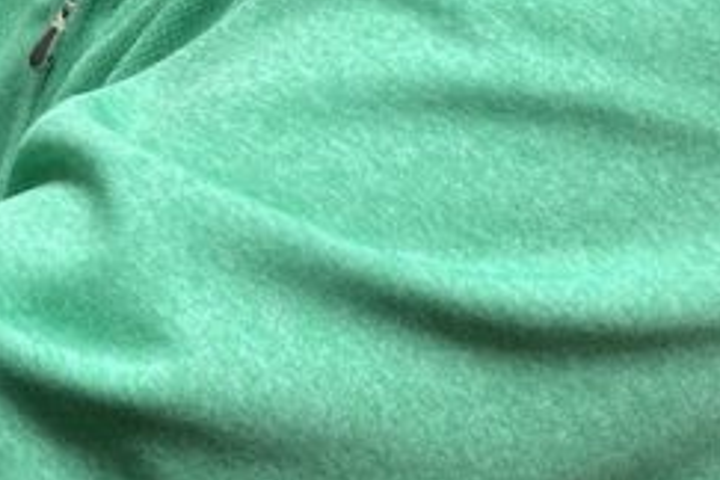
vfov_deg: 11.7
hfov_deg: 16.4
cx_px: -361
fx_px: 2280
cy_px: -130
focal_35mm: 114
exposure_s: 1/60
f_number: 1.8
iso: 125
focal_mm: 4.25
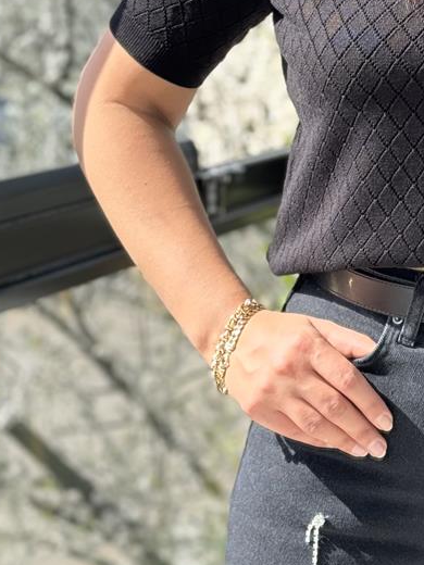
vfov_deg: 15.9
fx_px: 2009
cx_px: 534
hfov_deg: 11.8
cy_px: 84
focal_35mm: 123
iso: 64
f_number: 1.78
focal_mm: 6.86
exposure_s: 1/422
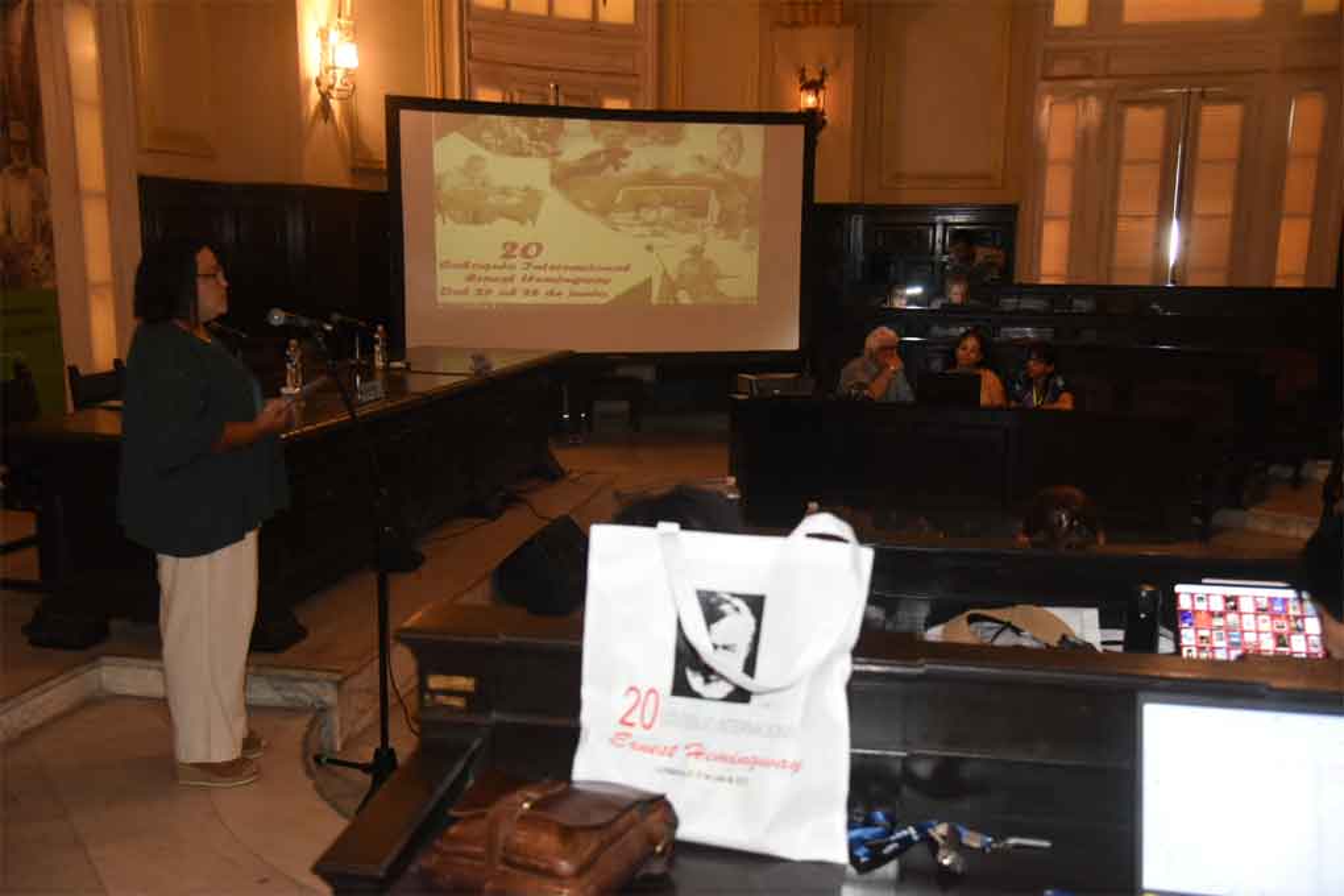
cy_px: 448
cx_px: 672
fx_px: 1307
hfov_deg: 54.4
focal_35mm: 35
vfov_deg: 37.9
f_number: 4
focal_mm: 35
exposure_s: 1/200
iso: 6400
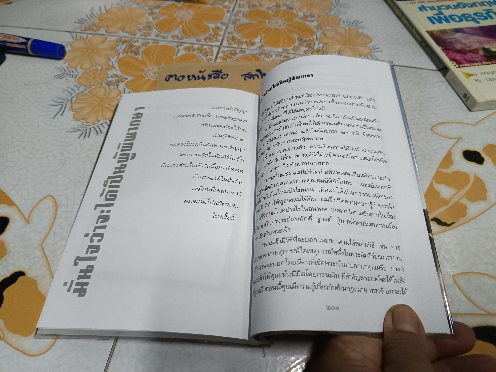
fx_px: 344
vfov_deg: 56.8
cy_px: 186
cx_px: 248
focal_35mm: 24
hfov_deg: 71.6
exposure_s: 1/50
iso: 1163
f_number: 1.7
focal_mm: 5.31
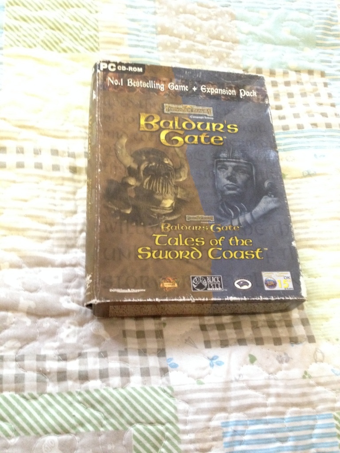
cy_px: 226
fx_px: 458
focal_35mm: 35
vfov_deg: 52.6
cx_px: 170
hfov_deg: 40.7
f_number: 2.4
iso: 500
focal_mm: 4.28
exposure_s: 1/15
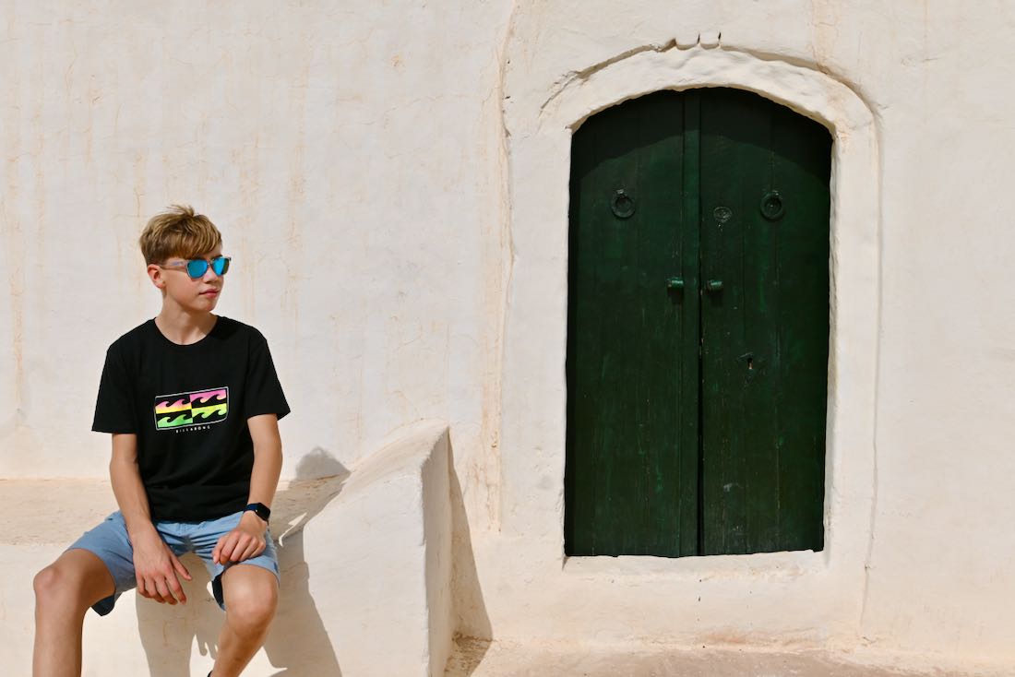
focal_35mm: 36
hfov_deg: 53.1
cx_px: 508
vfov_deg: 36.9
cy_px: 338
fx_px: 1015
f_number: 8
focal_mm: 24
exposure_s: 1/500
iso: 100
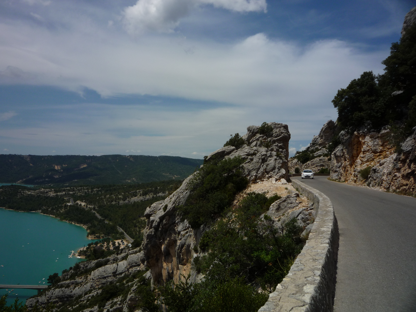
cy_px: 156
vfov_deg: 46.8
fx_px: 361
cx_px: 208
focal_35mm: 30
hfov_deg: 60.0
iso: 100
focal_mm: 5.2
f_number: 6.3
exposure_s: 1/800
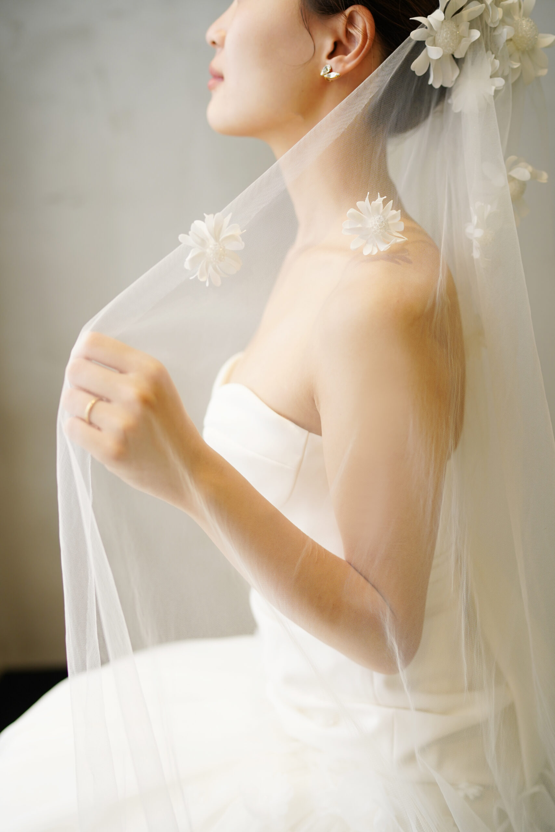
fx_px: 809
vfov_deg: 54.4
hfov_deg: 37.9
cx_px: 278
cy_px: 416
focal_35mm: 35
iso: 400
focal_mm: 35
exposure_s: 1/320
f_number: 2
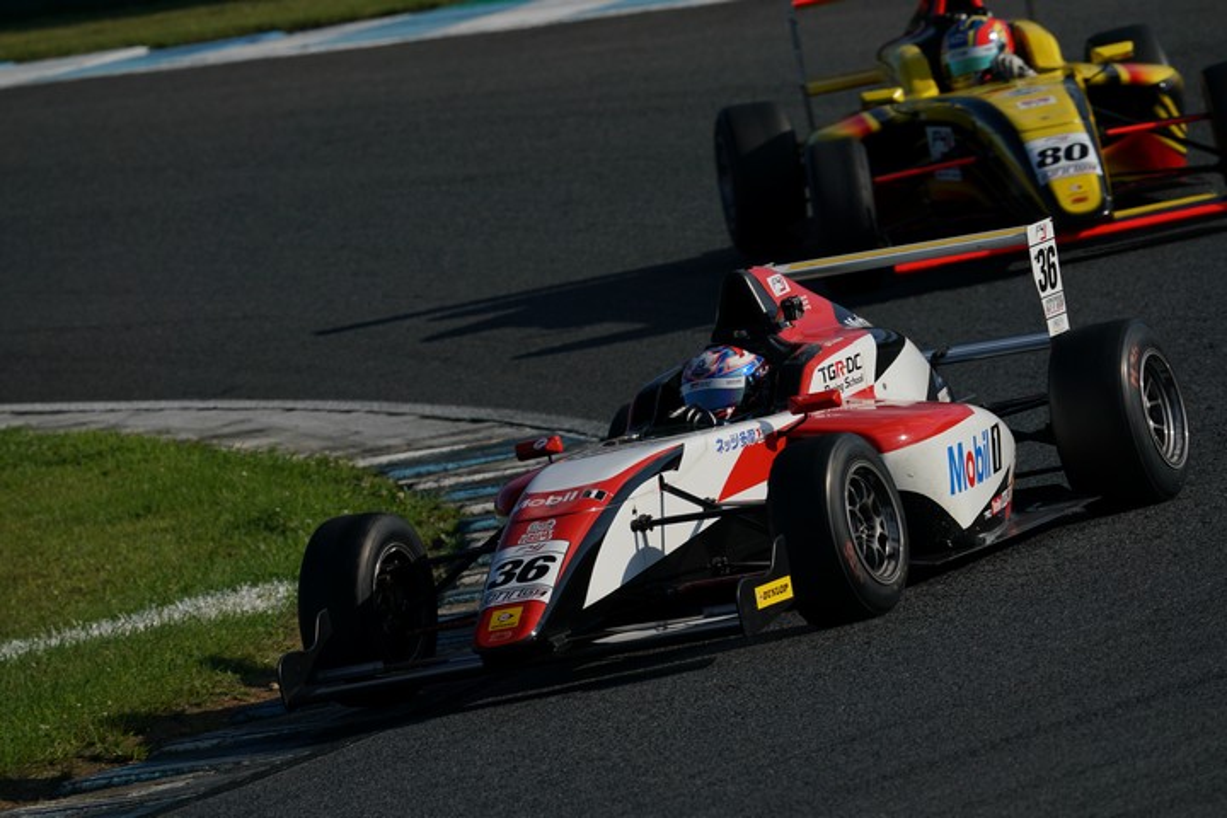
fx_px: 20448
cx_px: 614
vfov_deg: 2.3
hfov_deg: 3.4
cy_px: 409
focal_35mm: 600
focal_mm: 600
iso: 200
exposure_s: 1/1000
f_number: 10
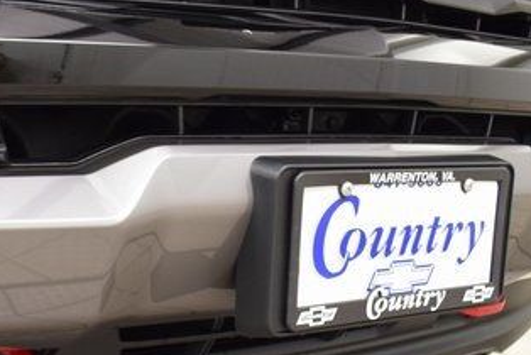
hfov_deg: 35.7
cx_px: 157
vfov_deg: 24.5
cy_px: 243
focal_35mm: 55
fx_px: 812
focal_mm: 18
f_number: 5.6
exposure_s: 1/30
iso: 1600
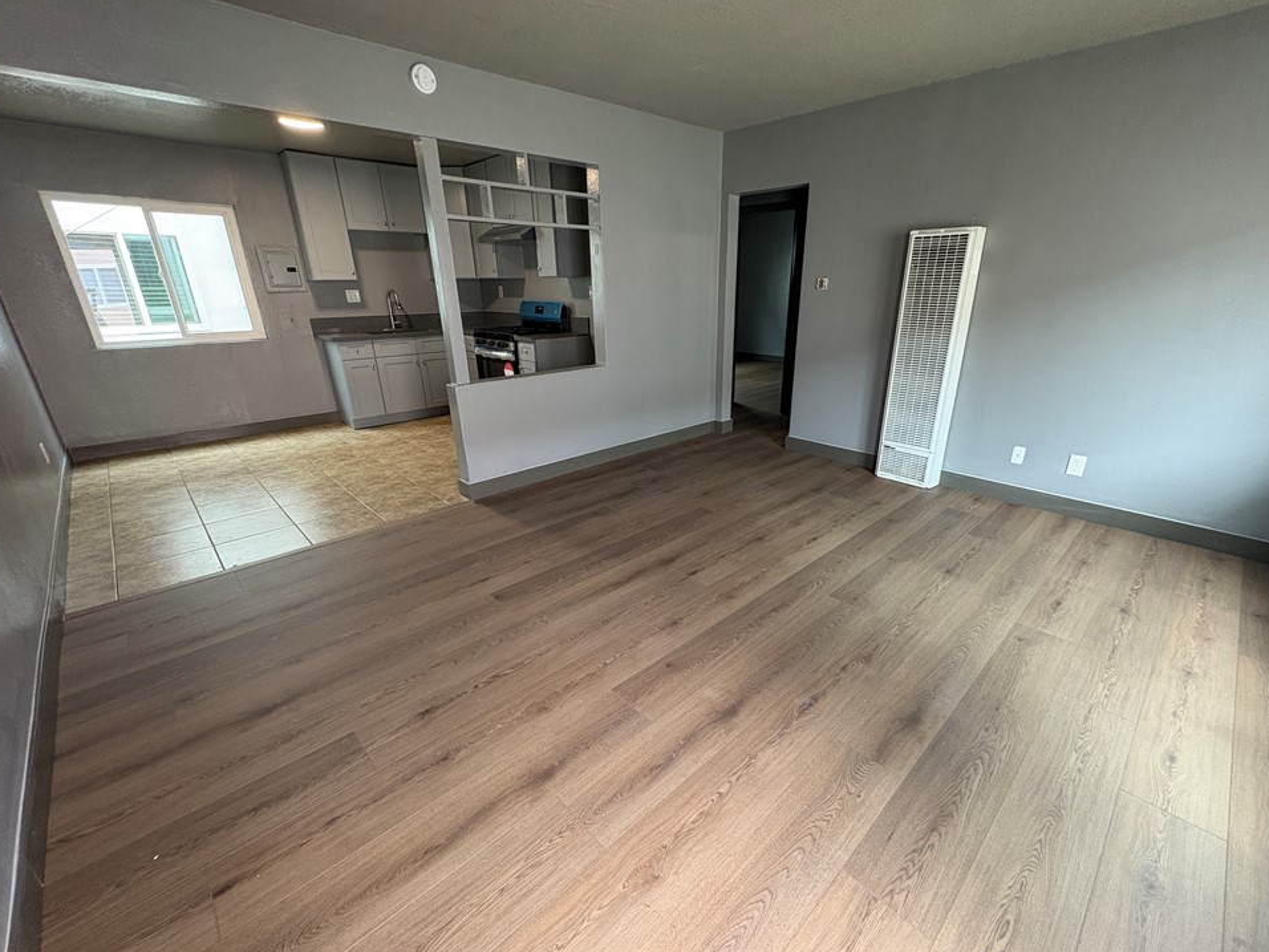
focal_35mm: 15
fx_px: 550
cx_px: 662
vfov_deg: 81.7
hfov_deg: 98.1
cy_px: 498
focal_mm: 2.22
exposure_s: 1/60
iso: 320
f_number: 2.2
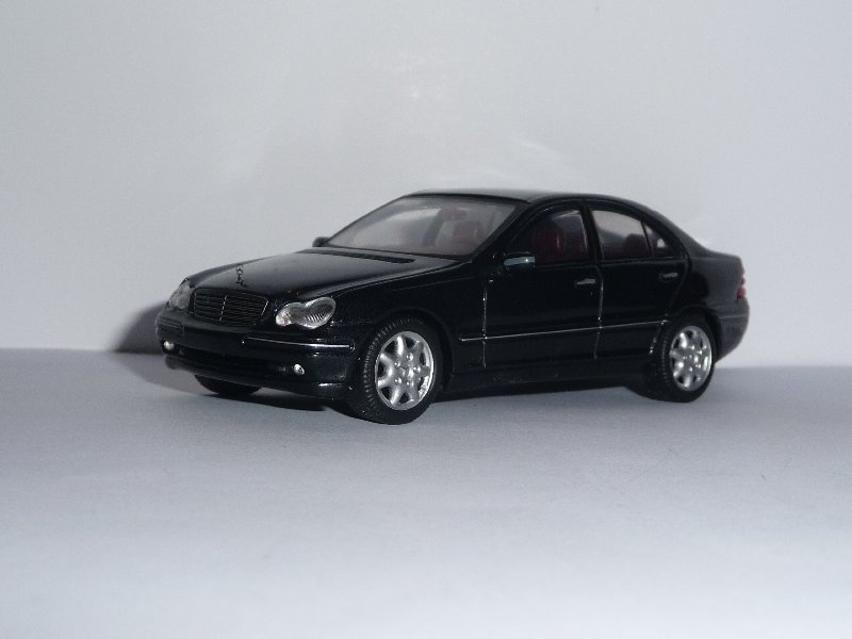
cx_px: 426
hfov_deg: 31.7
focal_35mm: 61
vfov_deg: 24.0
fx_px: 1501
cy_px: 320
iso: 100
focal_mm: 7.6
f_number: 4.1
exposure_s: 1/30
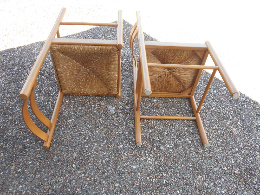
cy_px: 98
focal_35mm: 26
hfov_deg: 67.3
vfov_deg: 53.1
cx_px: 130
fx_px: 195
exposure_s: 1/100
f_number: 3.2
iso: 80
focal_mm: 4.6
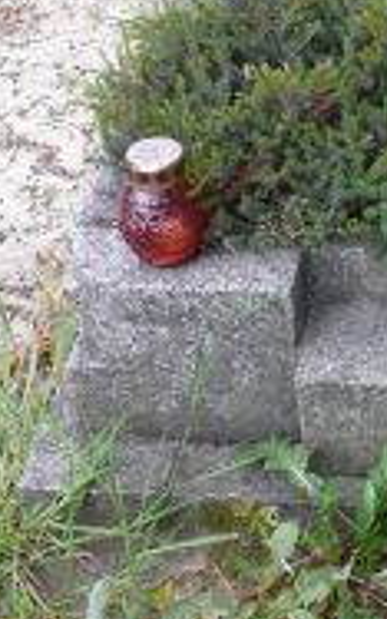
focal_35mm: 95
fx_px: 1602
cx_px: 566
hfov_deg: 13.1
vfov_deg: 21.5
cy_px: 113
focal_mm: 7.4
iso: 100
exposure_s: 1/100
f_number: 2.8
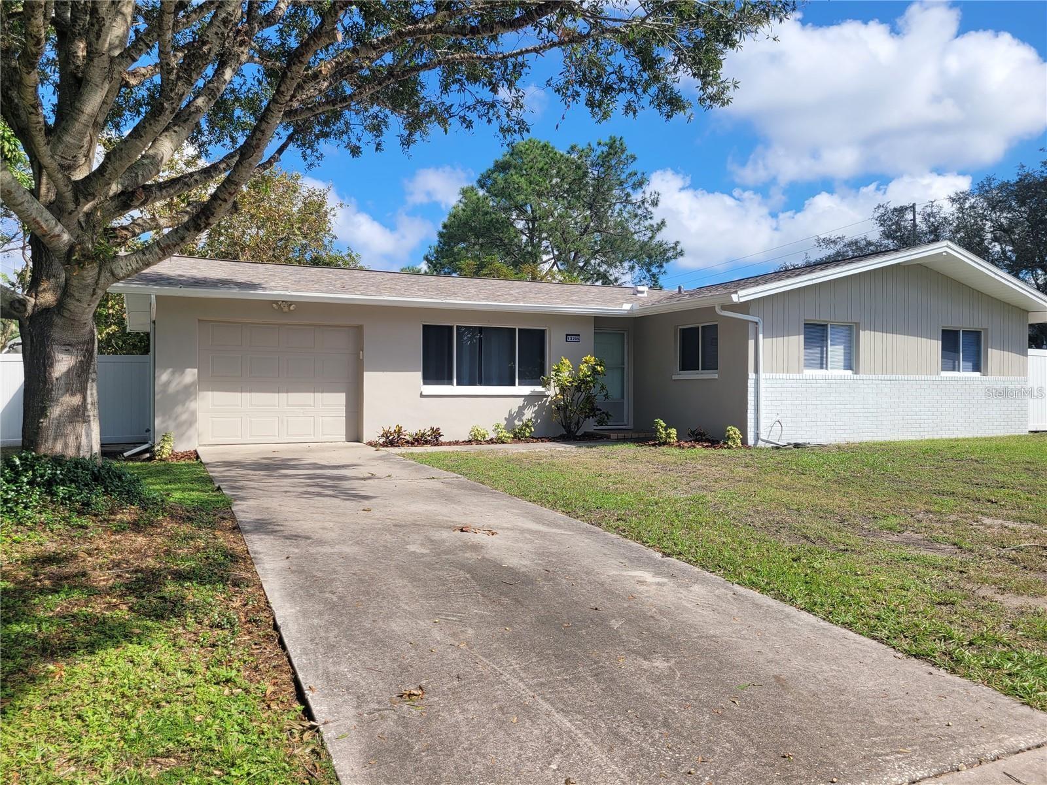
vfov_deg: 53.1
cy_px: 392
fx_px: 786
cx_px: 524
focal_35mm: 26
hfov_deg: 67.3
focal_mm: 5.4
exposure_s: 1/2222
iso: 40
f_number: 1.8
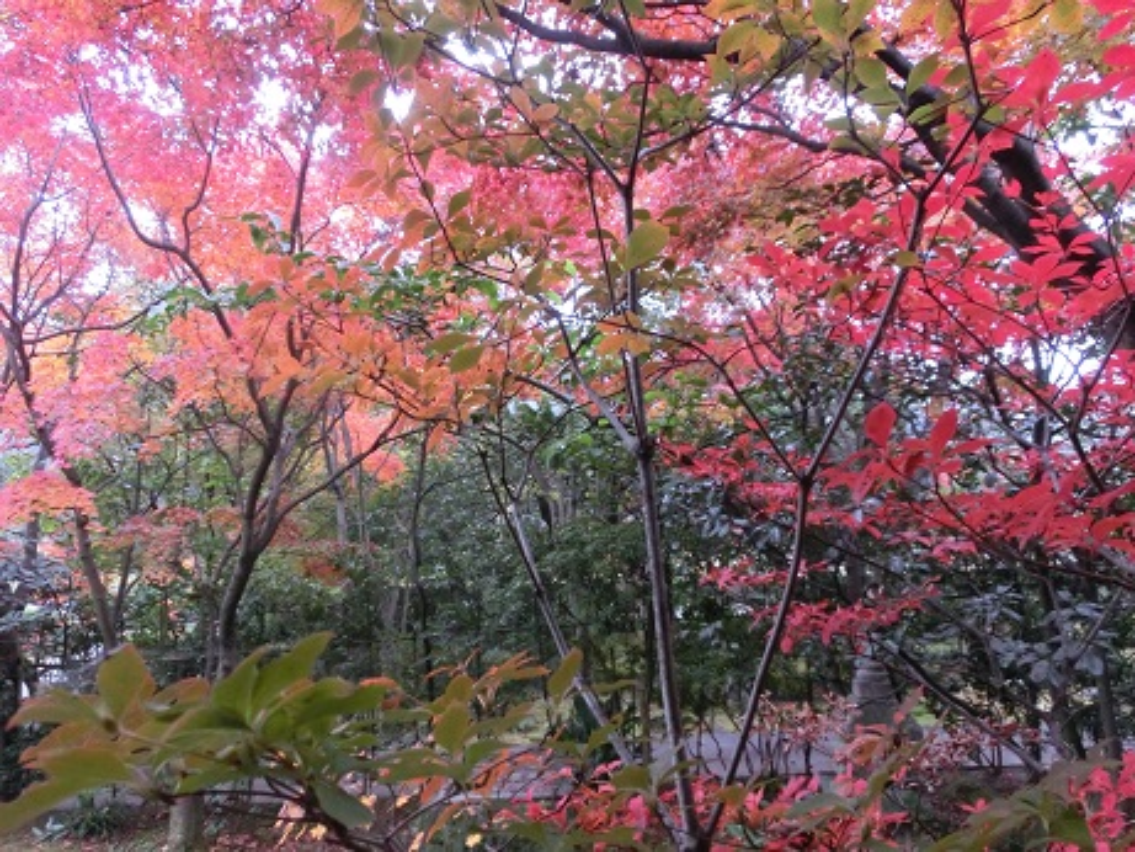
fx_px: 820
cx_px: 568
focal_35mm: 25
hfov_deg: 69.4
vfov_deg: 54.9
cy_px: 426
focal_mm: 4.4
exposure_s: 1/100
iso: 800
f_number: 3.3
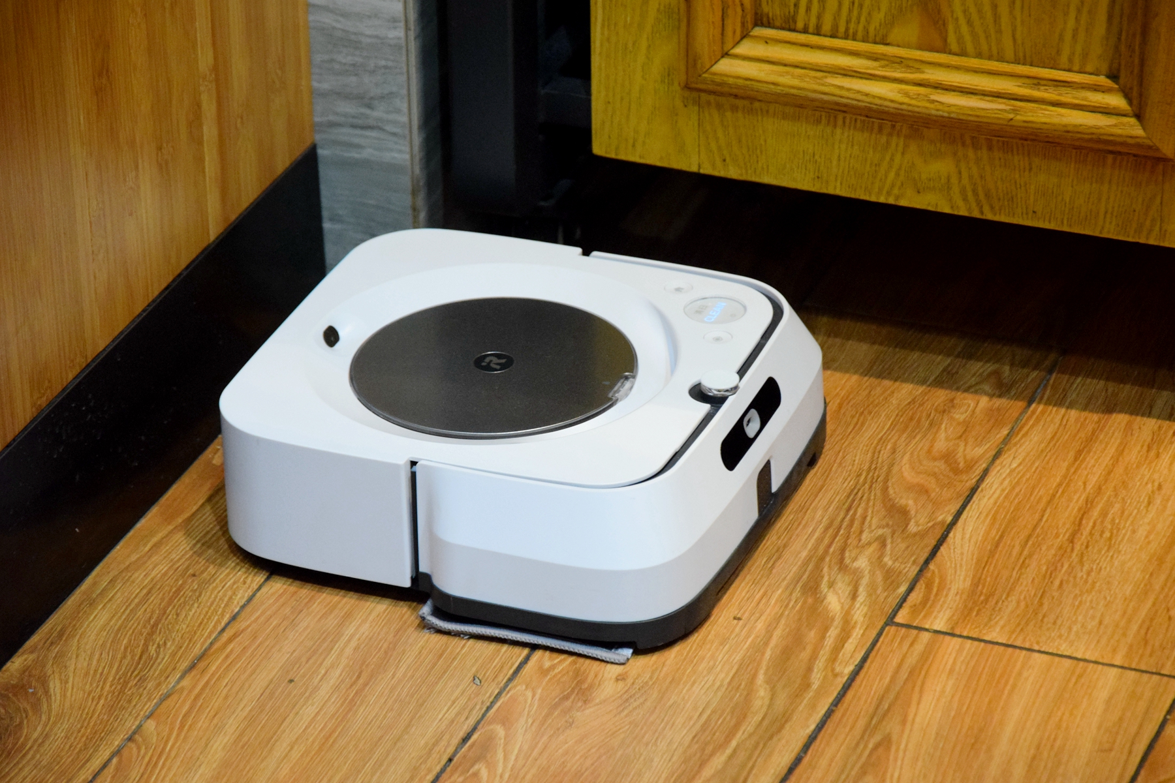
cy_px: 392
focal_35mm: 158
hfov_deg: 13.0
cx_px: 588
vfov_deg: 8.7
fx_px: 5140
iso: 2800
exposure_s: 1/125
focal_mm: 105
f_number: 5.6
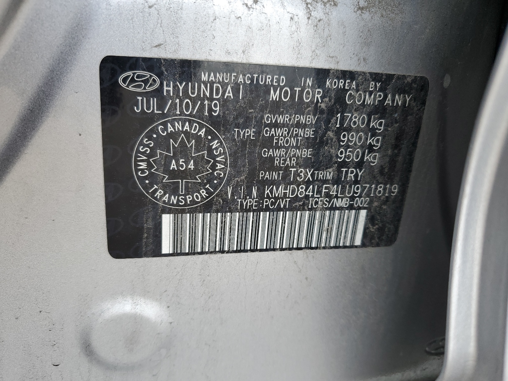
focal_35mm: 26
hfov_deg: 67.3
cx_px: 254
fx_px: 382
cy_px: 190
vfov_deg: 53.1
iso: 50
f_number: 1.5
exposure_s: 1/222
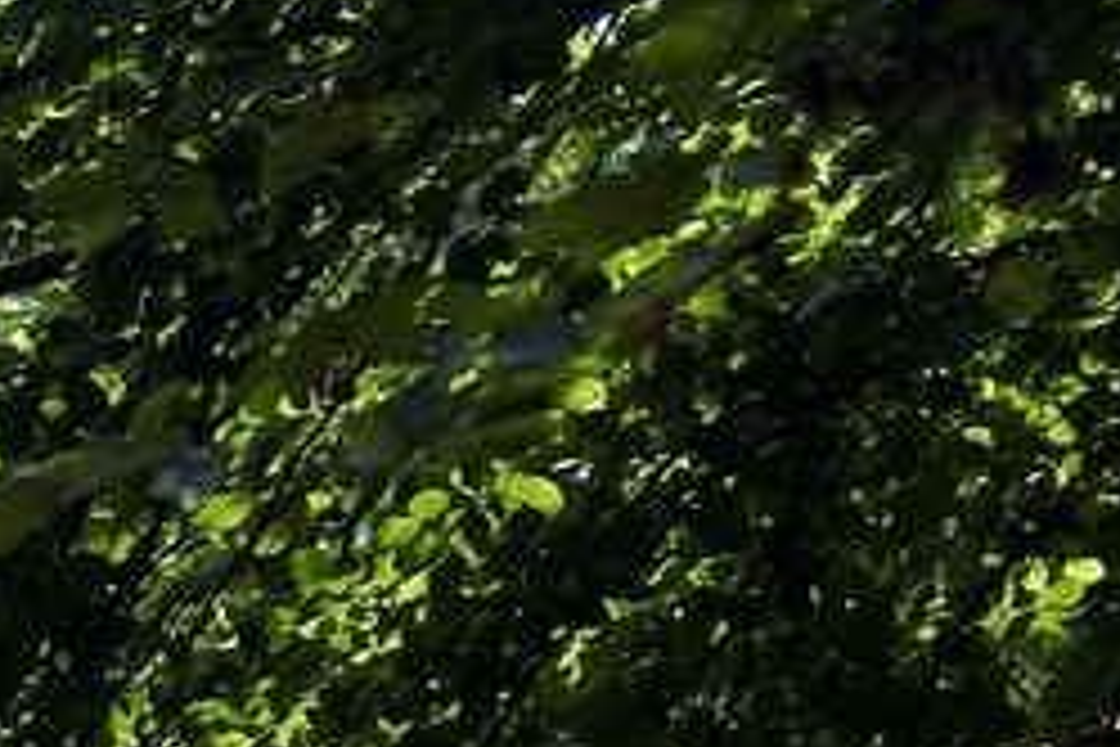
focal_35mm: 450
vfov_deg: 3.0
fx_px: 13999
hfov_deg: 4.4
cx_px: -2429
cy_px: 1395
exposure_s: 1/400
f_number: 9
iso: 400
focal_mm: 70
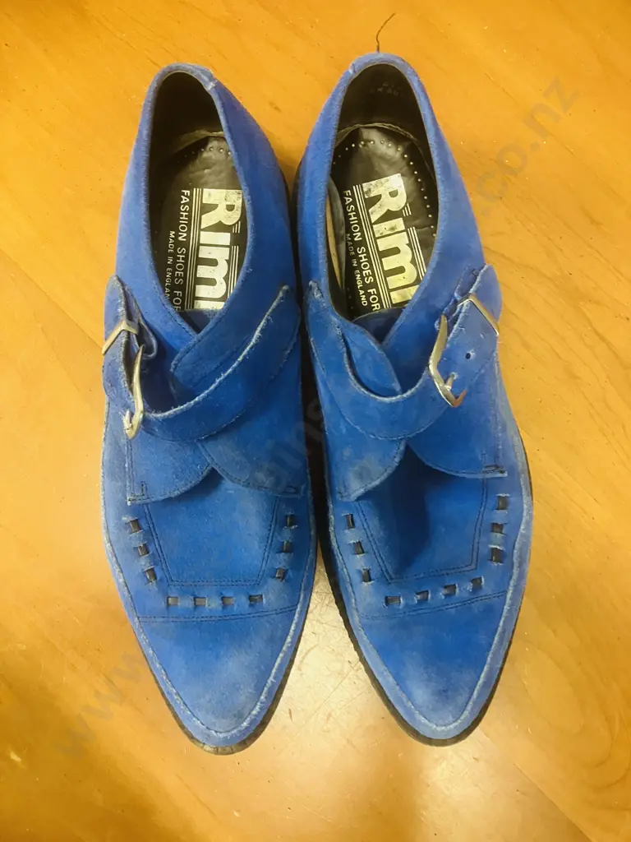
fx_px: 681
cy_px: 421
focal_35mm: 28
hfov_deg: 49.7
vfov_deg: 63.4
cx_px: 316
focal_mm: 3.99
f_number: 1.8
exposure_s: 1/33
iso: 400
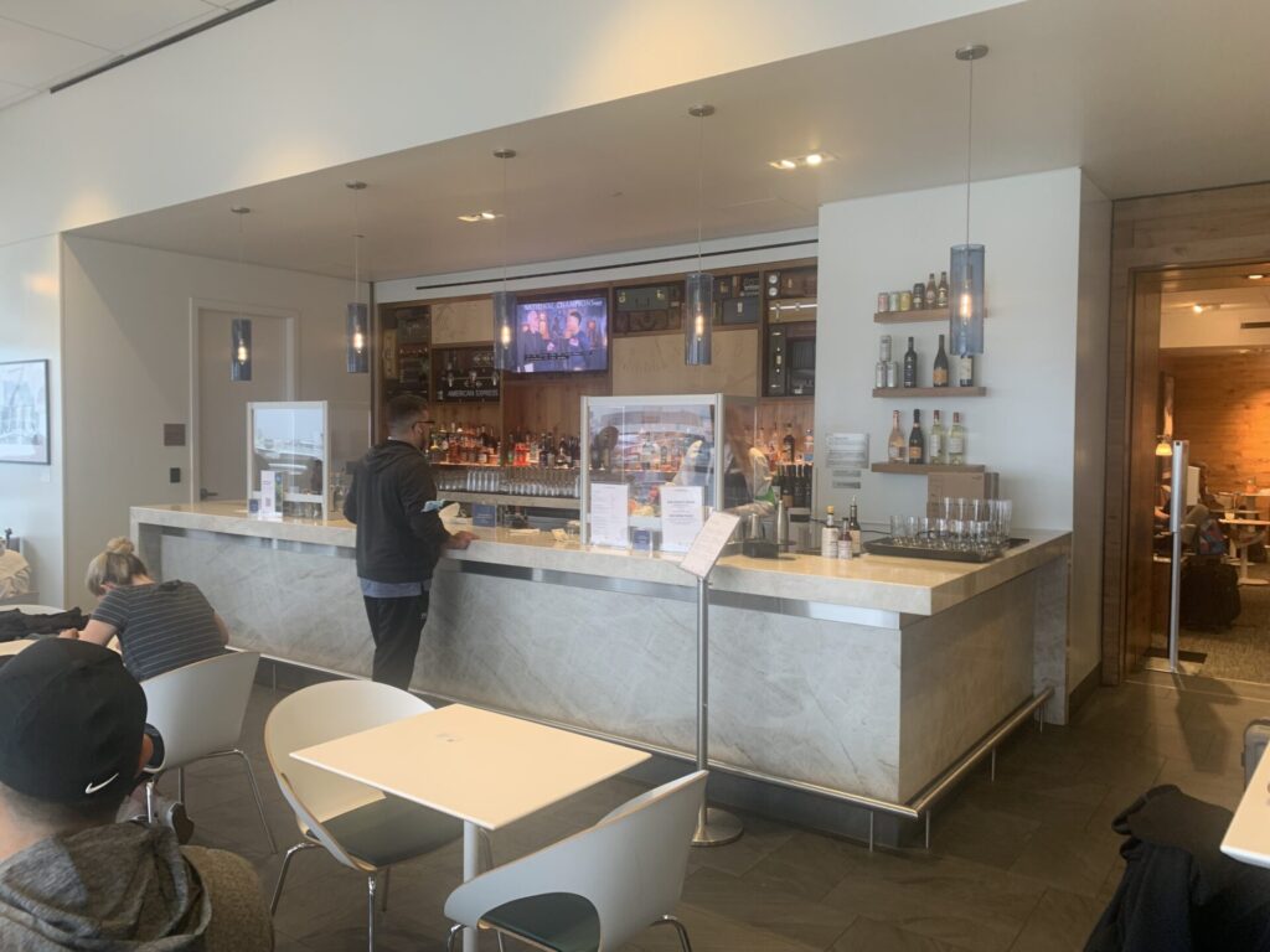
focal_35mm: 26
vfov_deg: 53.1
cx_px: 635
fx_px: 954
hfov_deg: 67.3
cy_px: 476
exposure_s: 1/60
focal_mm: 4.25
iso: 64
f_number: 1.8
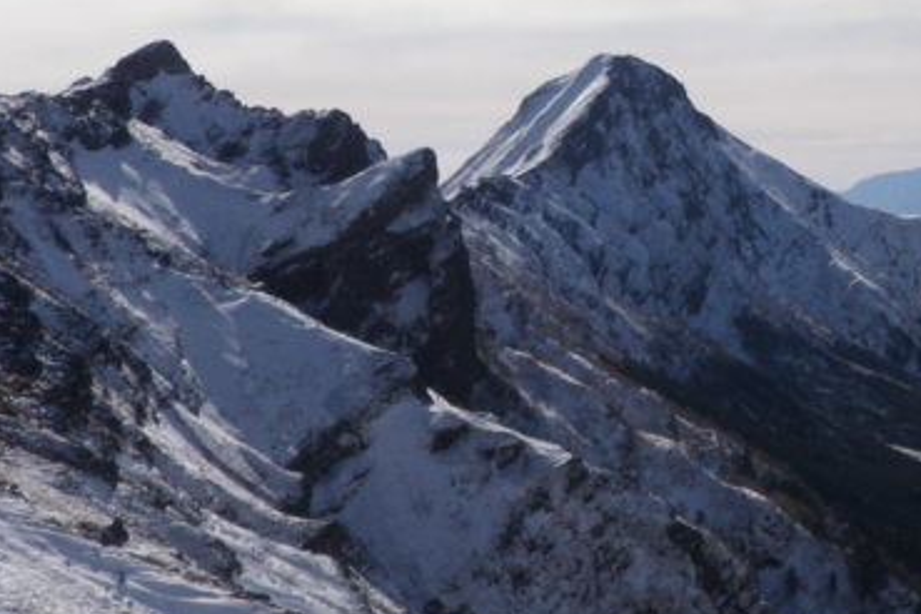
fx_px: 2021
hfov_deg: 24.5
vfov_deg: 17.1
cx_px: 928
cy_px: 77
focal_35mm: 79
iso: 64
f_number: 6.3
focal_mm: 6.2
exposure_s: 1/640
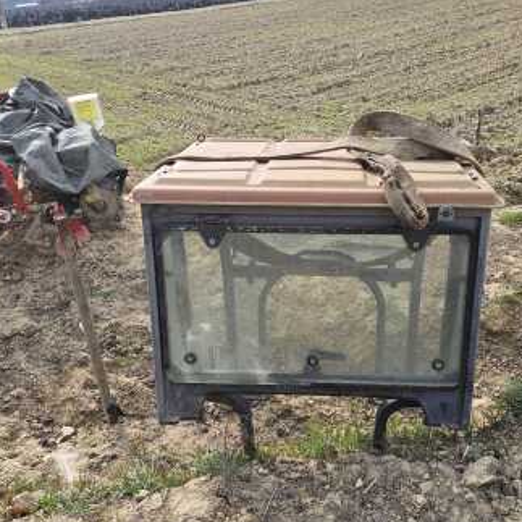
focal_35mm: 34
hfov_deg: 48.1
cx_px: 320
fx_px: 580
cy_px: 298
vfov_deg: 48.3
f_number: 1.7
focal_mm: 6.3
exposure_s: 1/342
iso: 10
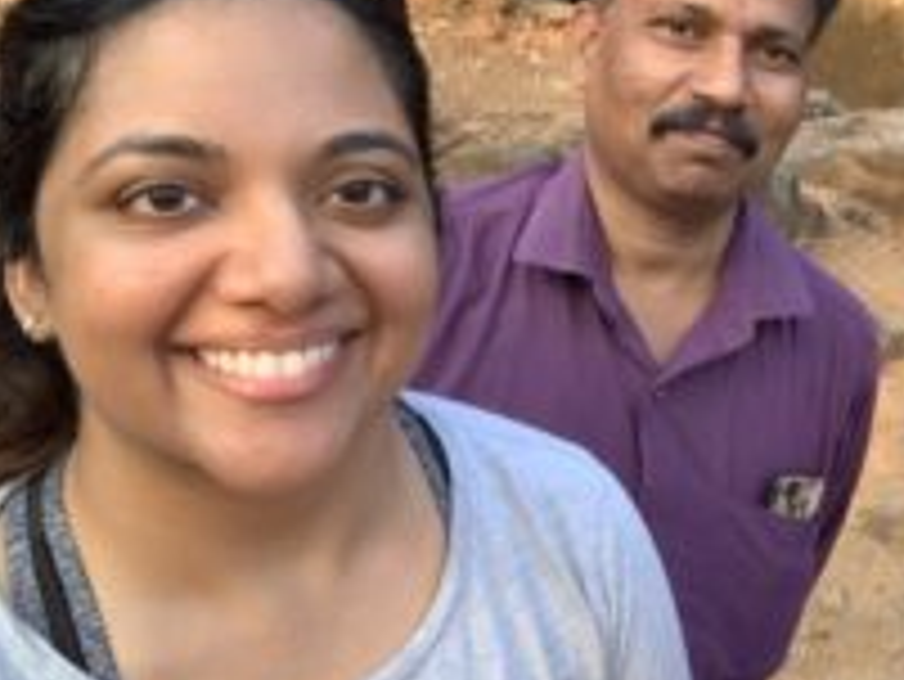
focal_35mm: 55
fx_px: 1437
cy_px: 295
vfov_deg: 26.6
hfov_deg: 33.7
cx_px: 749
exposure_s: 1/121
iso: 40
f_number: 2.2
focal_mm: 2.87
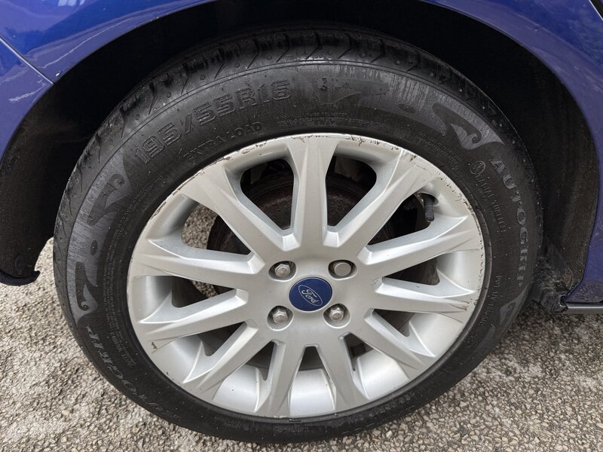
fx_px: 418
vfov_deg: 56.8
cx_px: 302
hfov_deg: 71.6
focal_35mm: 24
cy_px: 226
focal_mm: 6.76
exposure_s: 1/121
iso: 160
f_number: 1.78
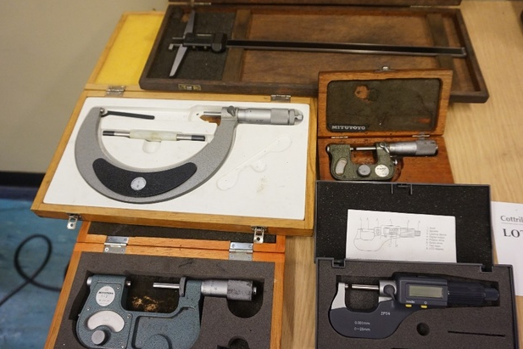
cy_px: 173
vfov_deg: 46.4
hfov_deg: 65.5
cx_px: 256
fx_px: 407
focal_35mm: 28
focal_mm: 16
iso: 1600
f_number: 4
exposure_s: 1/60
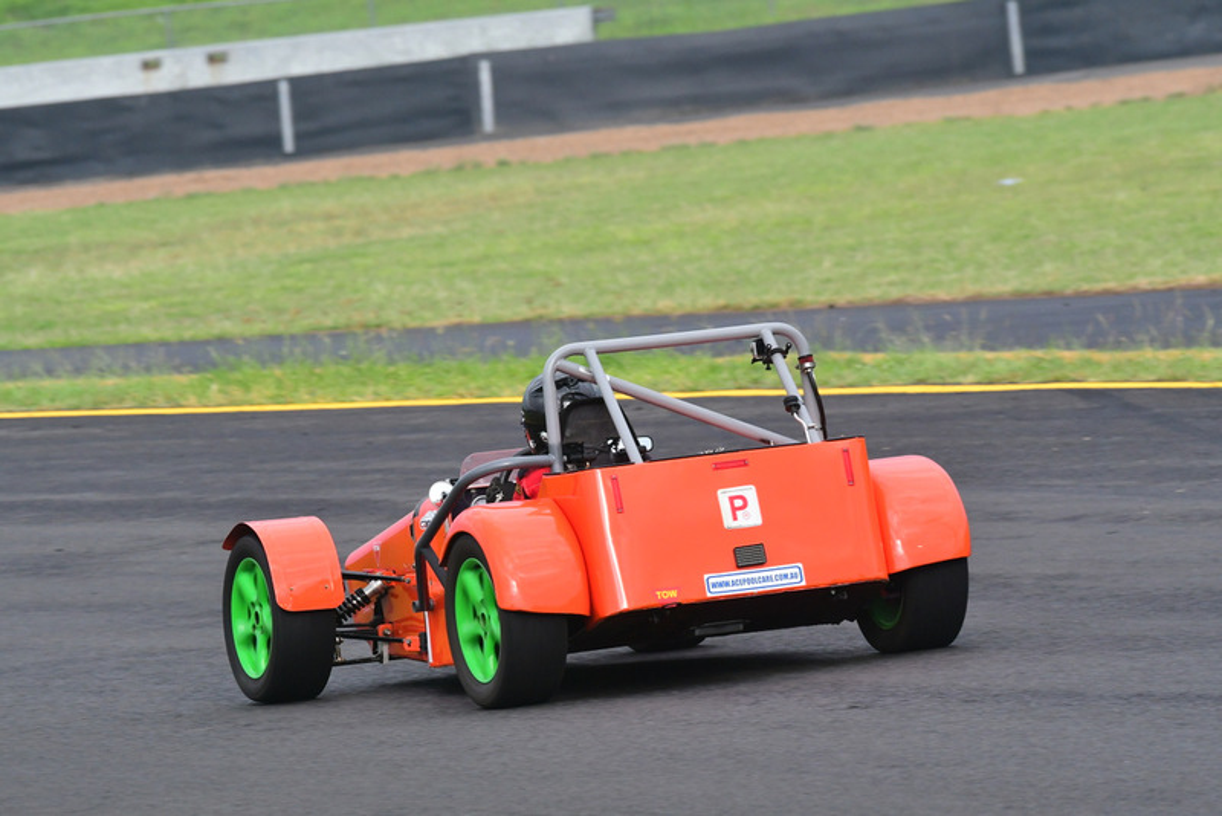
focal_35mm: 510
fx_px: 17317
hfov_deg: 4.0
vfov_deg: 2.7
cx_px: 611
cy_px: 408
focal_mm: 340
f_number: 10
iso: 1250
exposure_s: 1/640
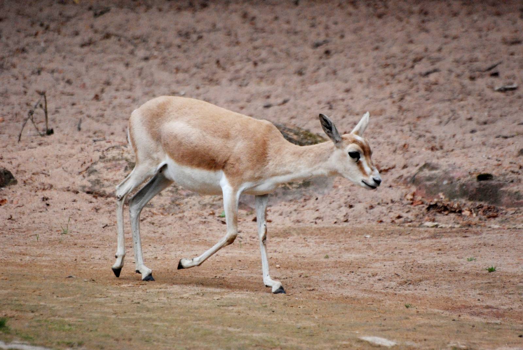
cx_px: 262
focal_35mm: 450
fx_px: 6545
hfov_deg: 4.6
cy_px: 175
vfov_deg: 3.1
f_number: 5.6
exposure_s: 1/1600
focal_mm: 300
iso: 1600
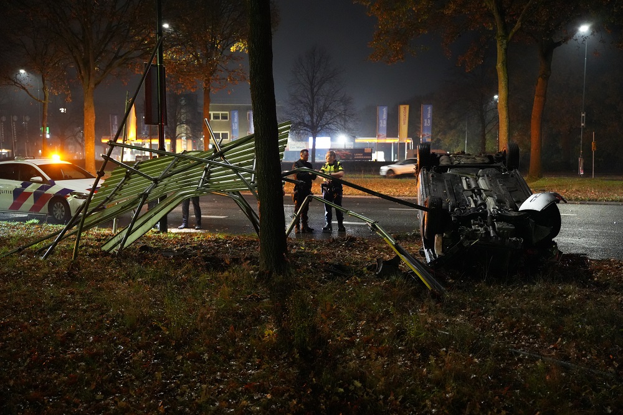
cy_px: 208
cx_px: 312
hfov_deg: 50.5
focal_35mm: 38
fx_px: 661
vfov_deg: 34.9
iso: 12800
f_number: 2.8
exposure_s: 1/30
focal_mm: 38.2
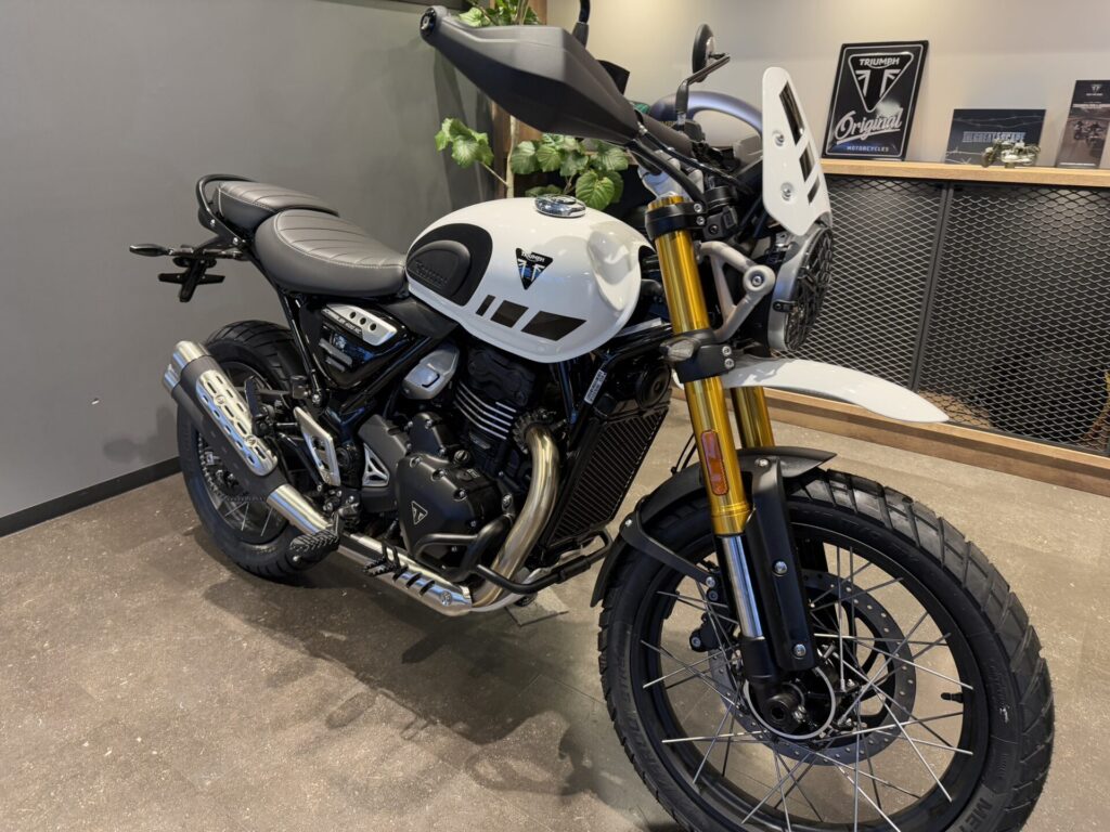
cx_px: 555
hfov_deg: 71.6
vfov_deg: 56.8
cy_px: 416
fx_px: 770
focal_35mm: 24
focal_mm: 6.76
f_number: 1.78
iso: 320
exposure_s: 1/50
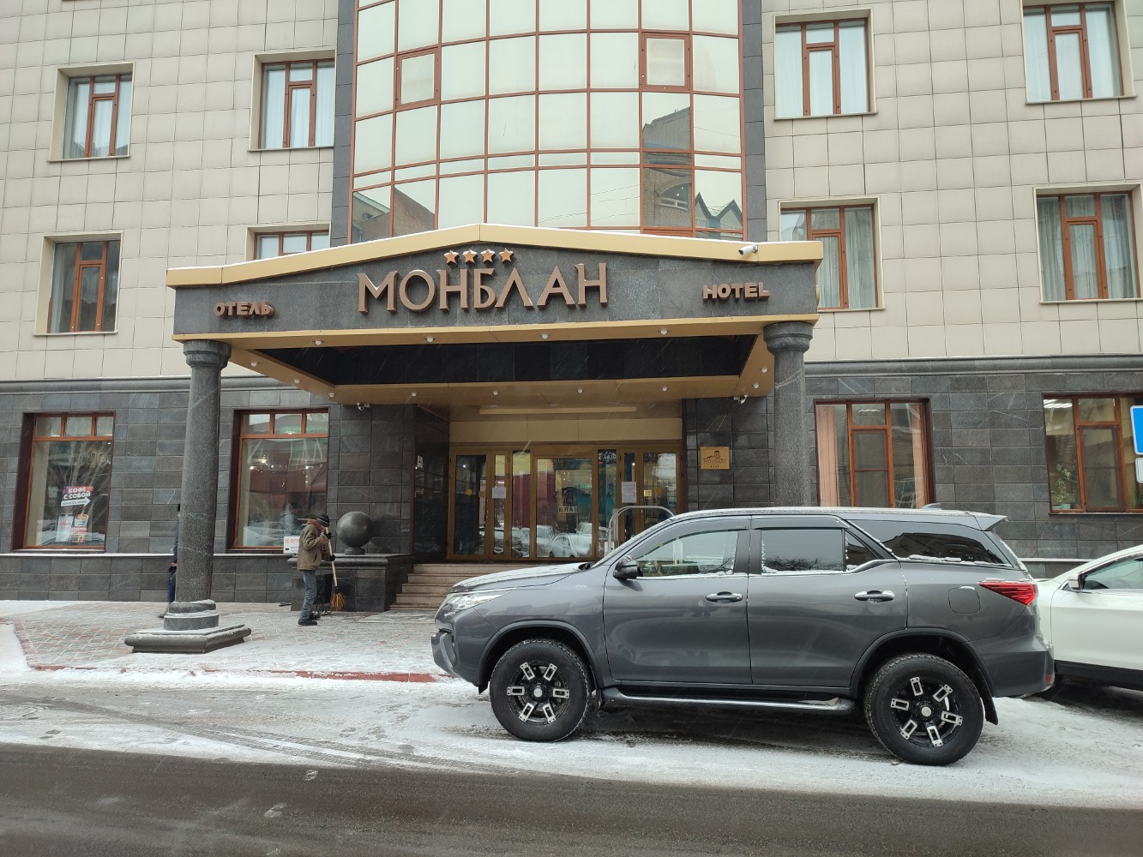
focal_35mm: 25
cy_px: 428
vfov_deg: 54.9
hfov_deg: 69.4
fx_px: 826
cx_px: 572
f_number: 1.9
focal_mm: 6.04
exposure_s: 1/50
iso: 65
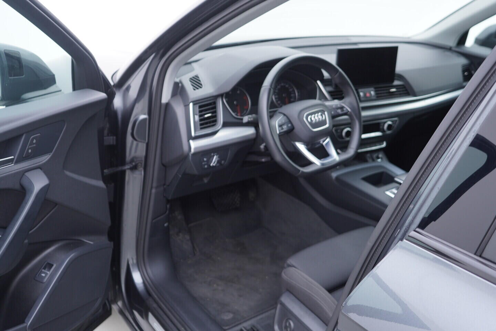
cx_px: 248
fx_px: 496
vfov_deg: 36.9
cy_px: 166
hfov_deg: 53.1
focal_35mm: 36
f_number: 2.8
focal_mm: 24
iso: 160
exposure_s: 1/40
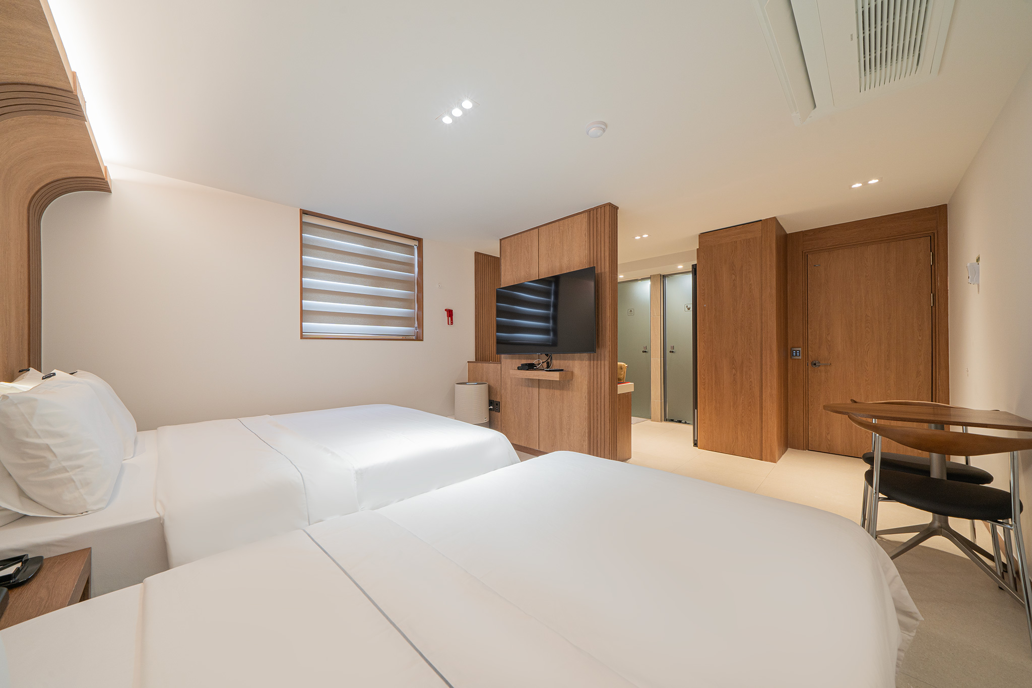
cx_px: 516
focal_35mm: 12
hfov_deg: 112.6
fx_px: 344
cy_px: 344
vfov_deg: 90.0
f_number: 10
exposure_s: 1/5
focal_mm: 12
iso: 200
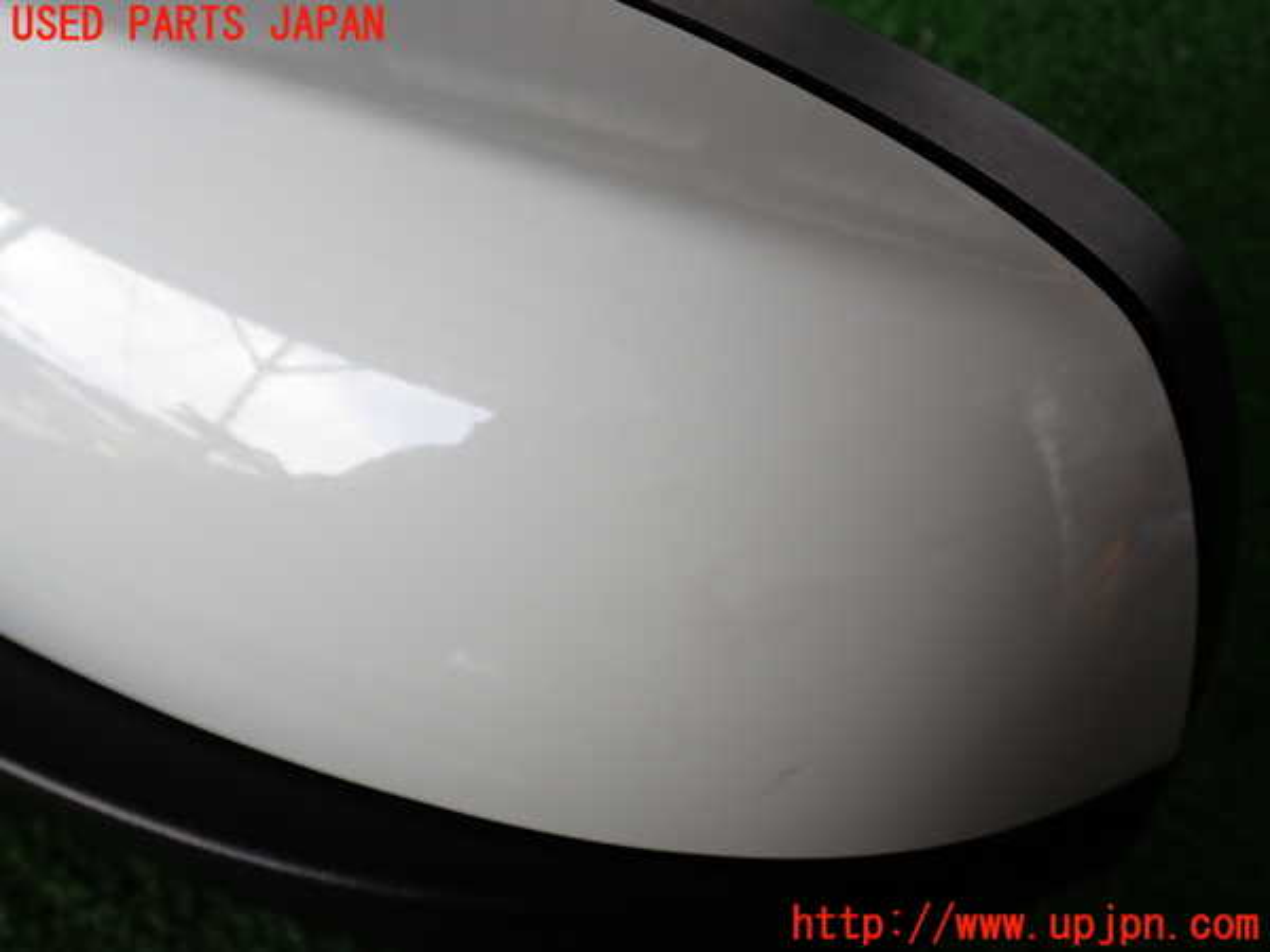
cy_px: 476
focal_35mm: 36
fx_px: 1321
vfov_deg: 39.7
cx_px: 635
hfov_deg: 51.4
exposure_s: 1/80
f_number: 2.5
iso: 100
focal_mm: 6.37
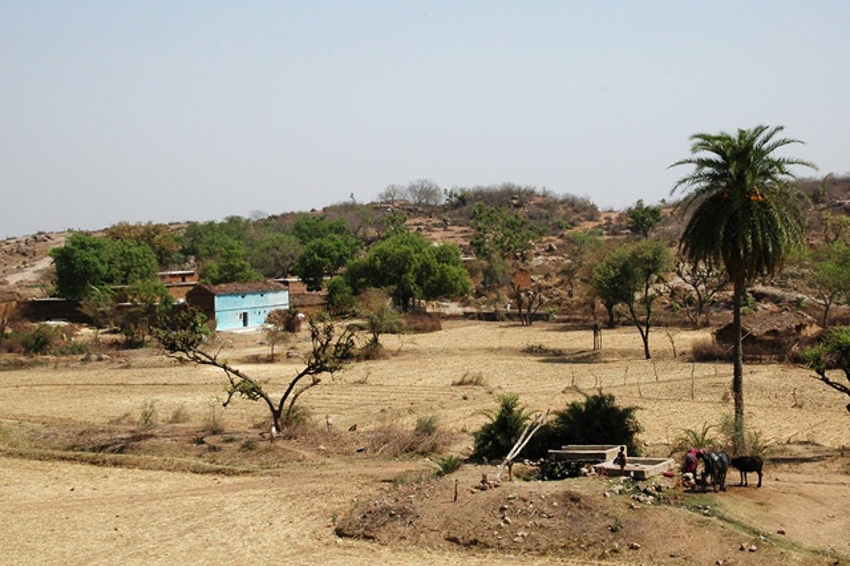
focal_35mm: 72
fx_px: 1699
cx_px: 425
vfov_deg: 18.9
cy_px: 283
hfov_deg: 28.1
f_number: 11
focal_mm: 48
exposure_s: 1/400
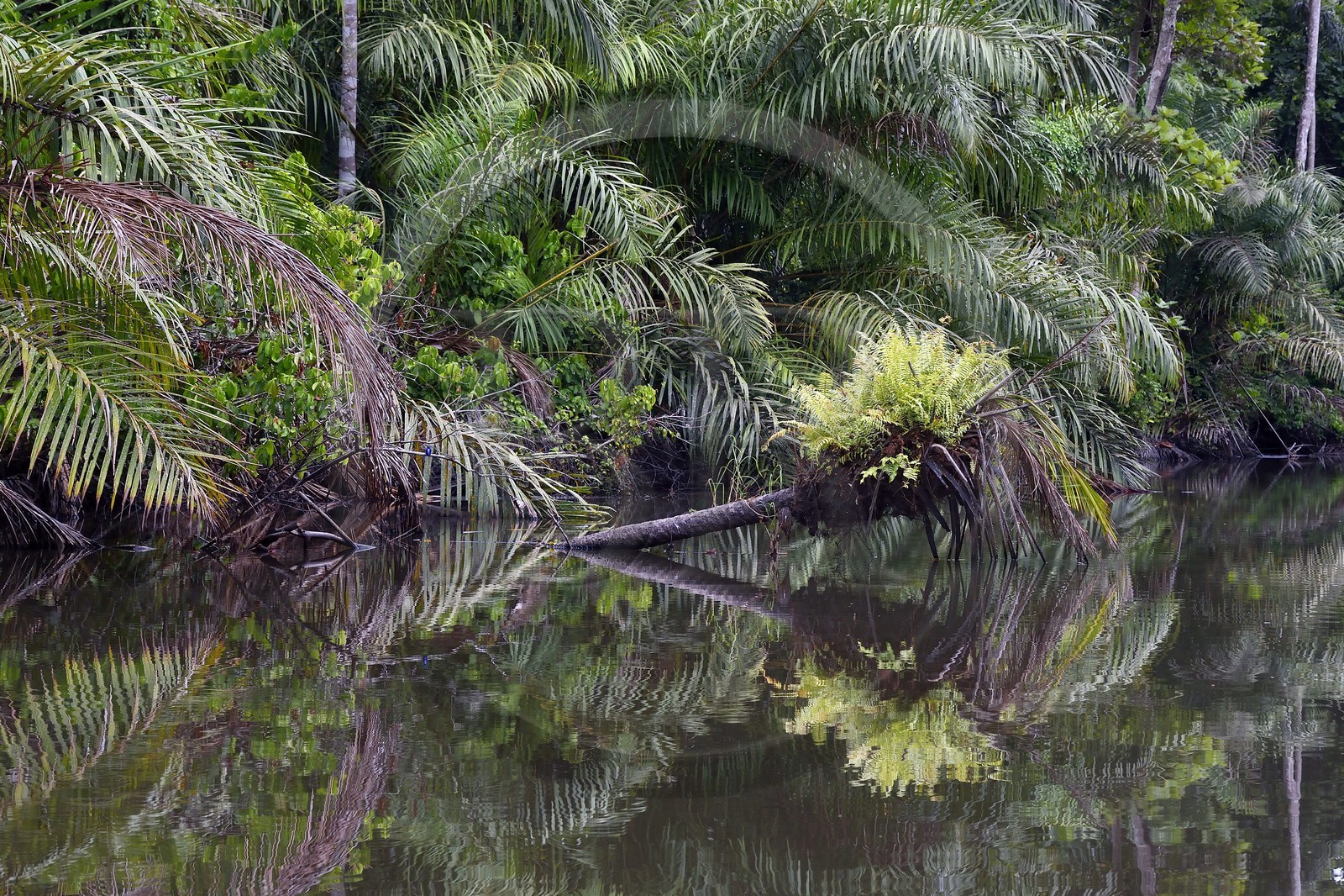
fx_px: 3807
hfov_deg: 20.0
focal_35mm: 102
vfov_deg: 13.4
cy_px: 448
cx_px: 672
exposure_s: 1/160
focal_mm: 102
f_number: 6.3
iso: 1600
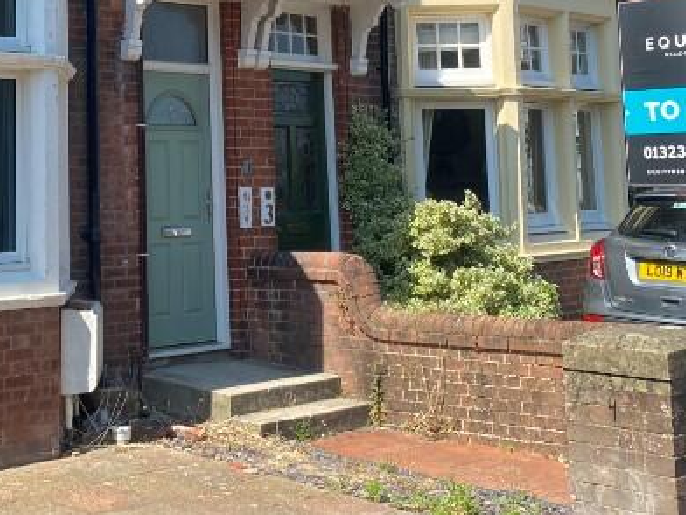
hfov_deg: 27.7
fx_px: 1348
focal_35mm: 68
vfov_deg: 20.7
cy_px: -42
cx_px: 100
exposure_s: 1/1447
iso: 32
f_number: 1.8
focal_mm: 4.25
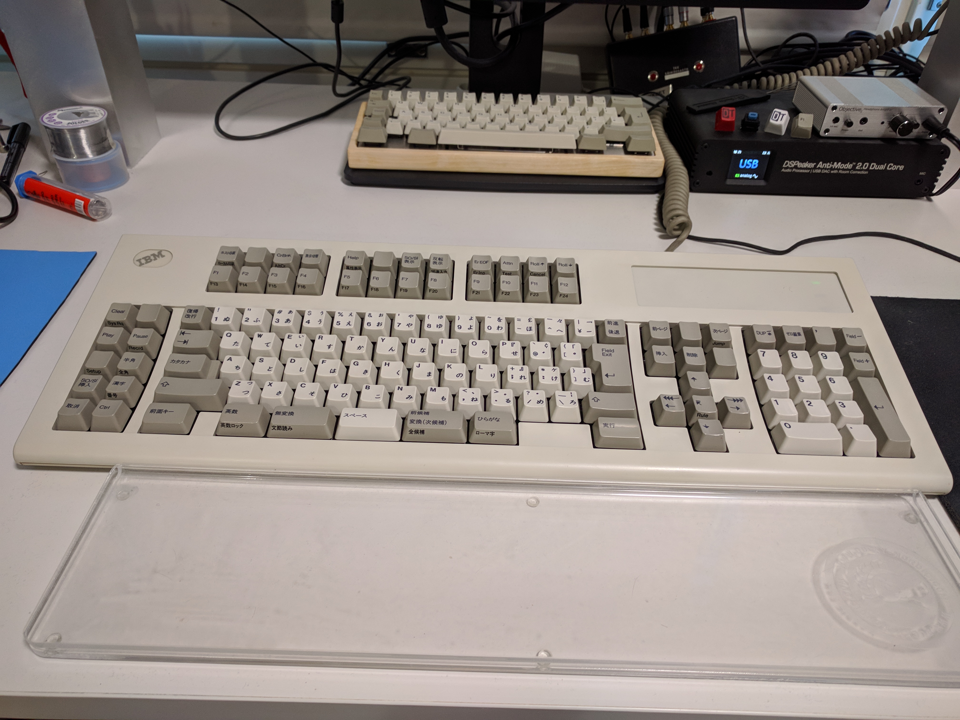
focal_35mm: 26
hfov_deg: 67.3
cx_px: 480
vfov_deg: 53.1
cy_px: 360
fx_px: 721
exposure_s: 1/30
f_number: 2
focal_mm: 4.67
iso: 258
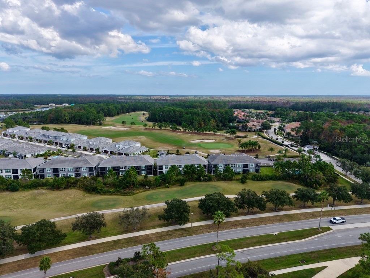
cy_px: 139
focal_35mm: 24
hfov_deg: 71.6
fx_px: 257
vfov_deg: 56.8
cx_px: 185
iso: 210
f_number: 1.8
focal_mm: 8.67
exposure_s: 1/3200
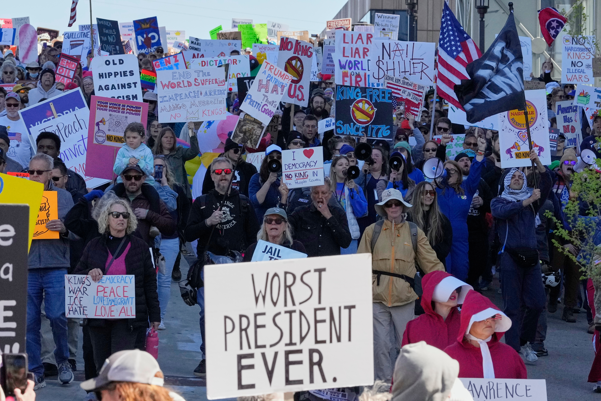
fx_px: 3372
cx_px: 300
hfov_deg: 10.2
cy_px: 200
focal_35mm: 202
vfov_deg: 6.8
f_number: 9
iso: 2000
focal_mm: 135
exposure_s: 1/2500
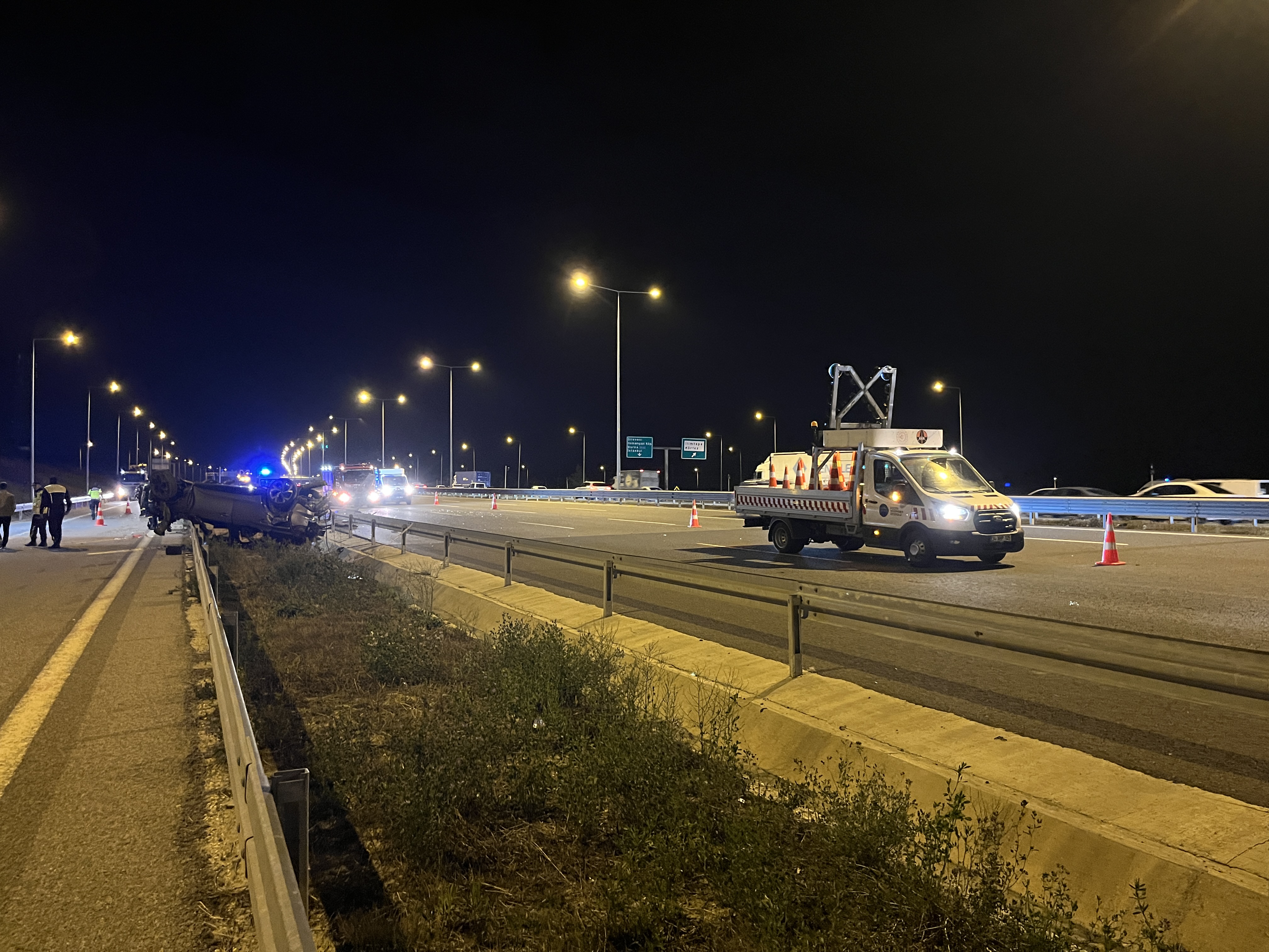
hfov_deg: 67.3
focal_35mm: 26
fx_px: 953
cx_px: 634
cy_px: 476
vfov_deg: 53.1
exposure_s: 1/25
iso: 800
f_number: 1.6
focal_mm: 5.1
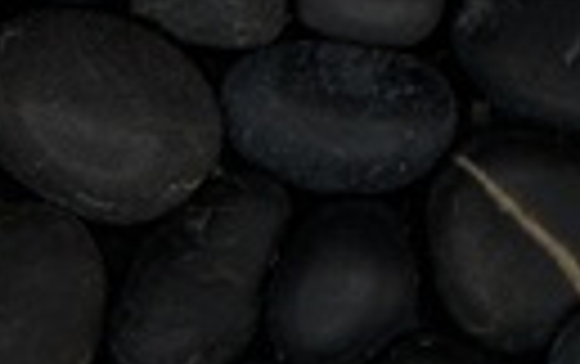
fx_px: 4251
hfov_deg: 7.7
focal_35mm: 269
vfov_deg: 4.8
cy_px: 874
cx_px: -81
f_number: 9
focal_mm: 35
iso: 500
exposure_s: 1/80
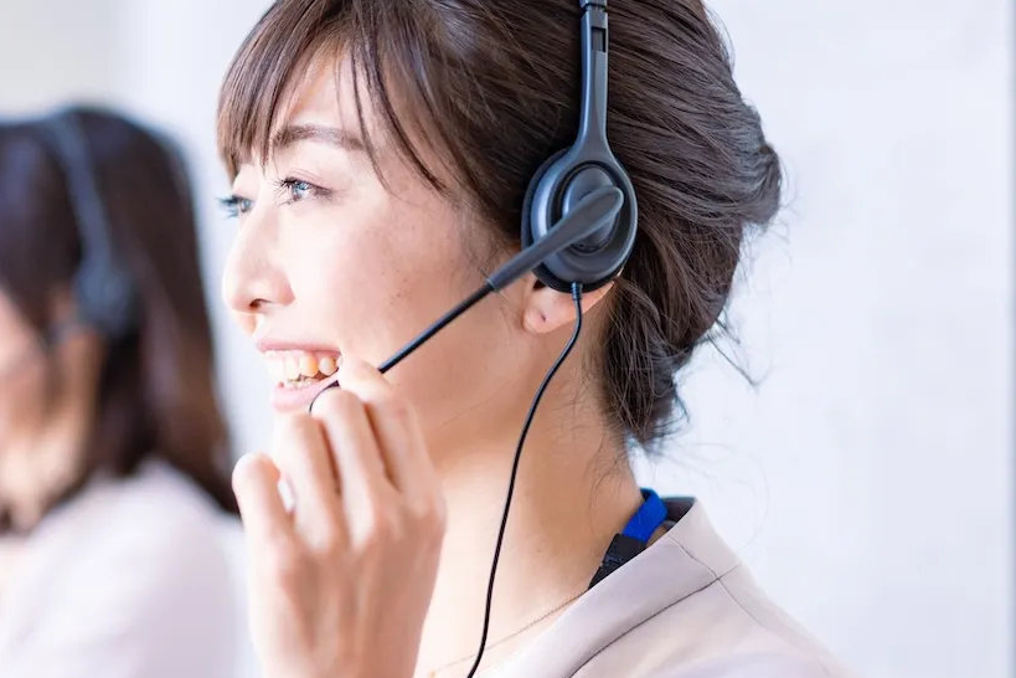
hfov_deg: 23.5
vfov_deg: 15.9
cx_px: 292
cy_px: 460
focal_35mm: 86
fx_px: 2427
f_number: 1.8
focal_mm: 55
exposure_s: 1/250
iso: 160
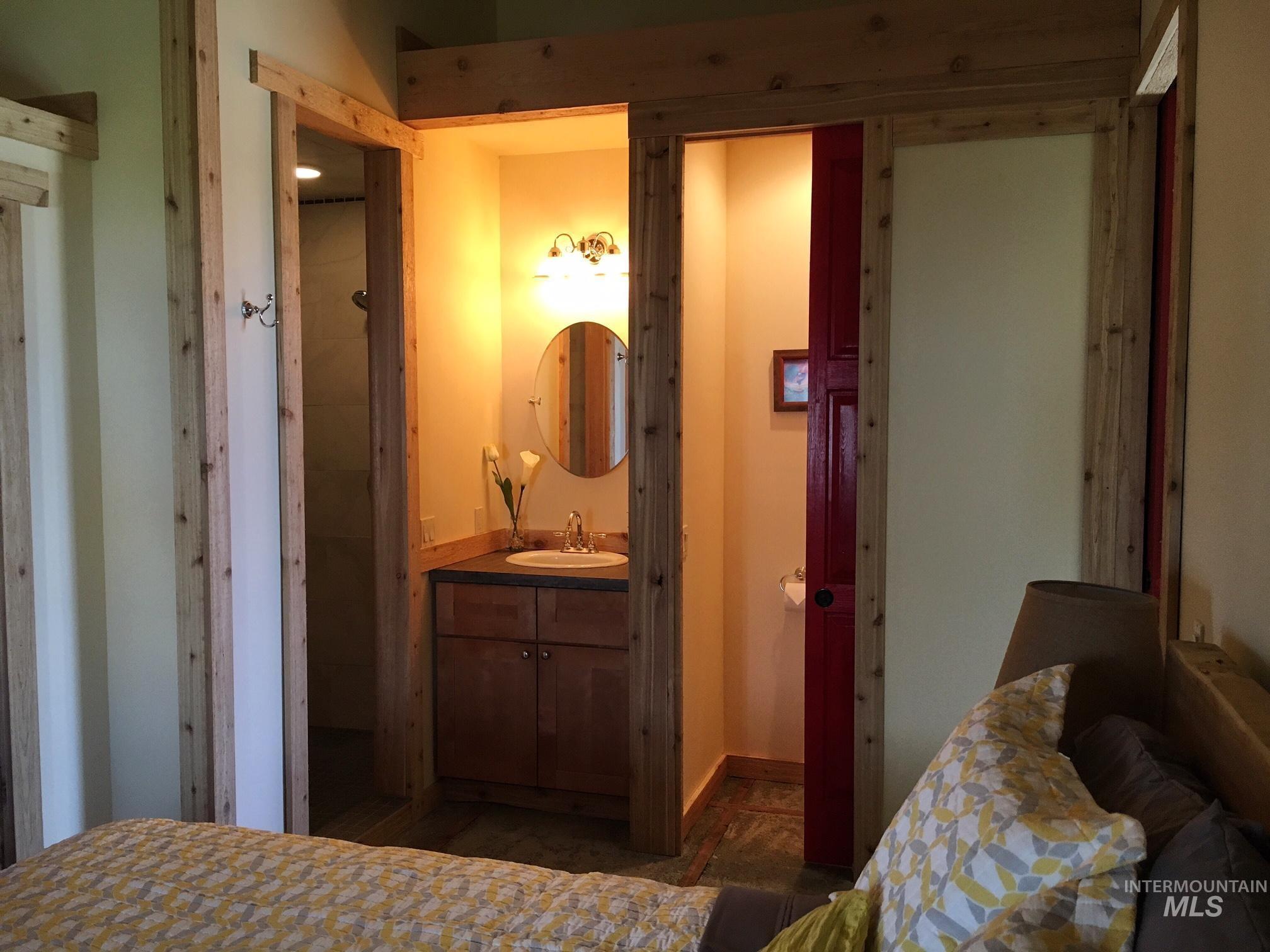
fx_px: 1064
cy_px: 476
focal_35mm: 29
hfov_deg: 61.7
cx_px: 635
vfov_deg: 48.2
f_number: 2.2
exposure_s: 1/30
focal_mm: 4.15
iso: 100
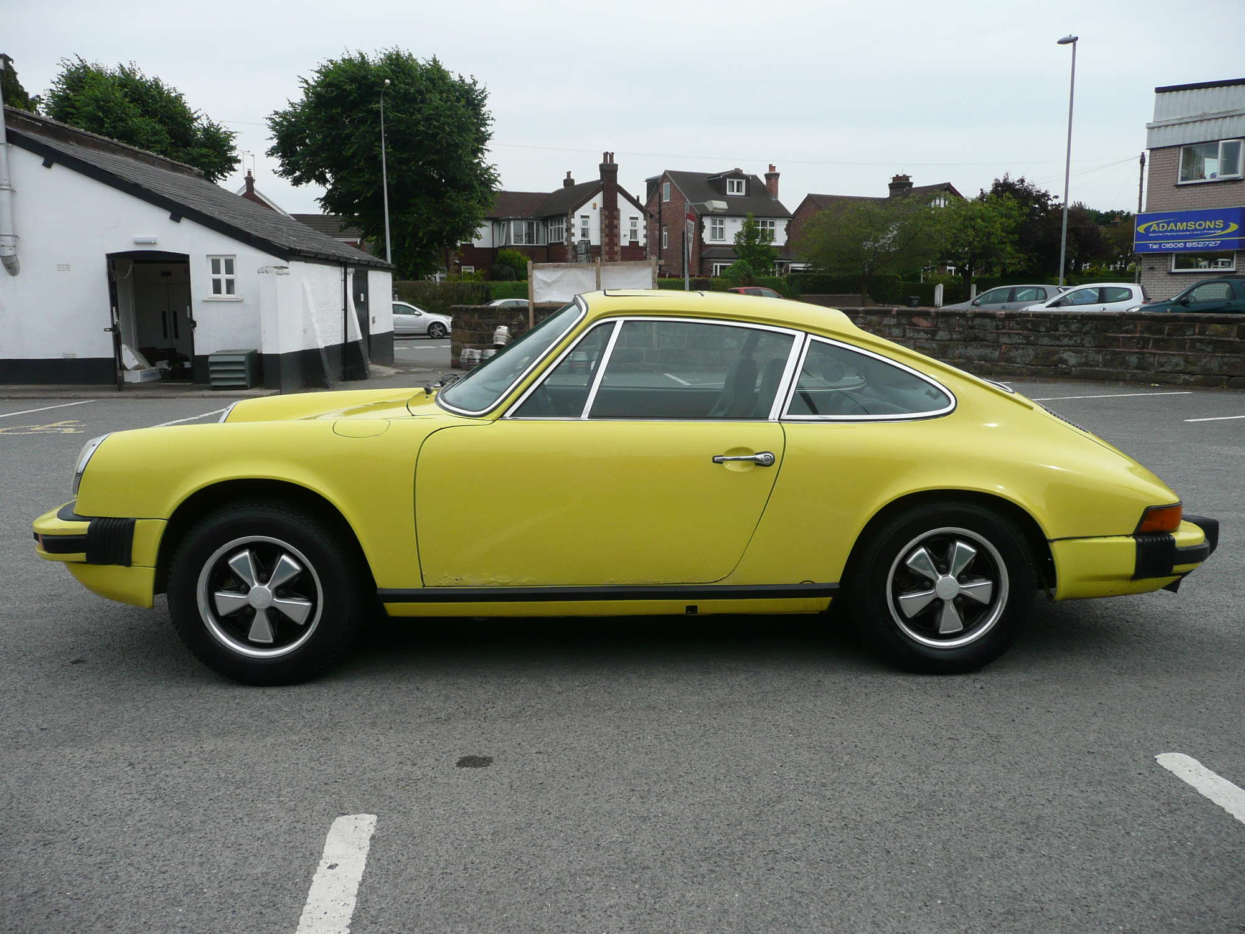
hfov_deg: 63.4
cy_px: 467
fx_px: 1007
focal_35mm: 28
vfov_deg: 49.7
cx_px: 622
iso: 100
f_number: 3.3
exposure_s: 1/500
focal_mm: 4.6
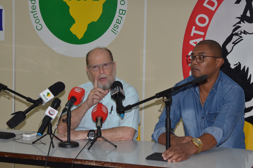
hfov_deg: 24.7
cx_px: 126
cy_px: 84
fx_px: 579
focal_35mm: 82
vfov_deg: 16.5
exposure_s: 1/60
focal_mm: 55
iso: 800
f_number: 4.5
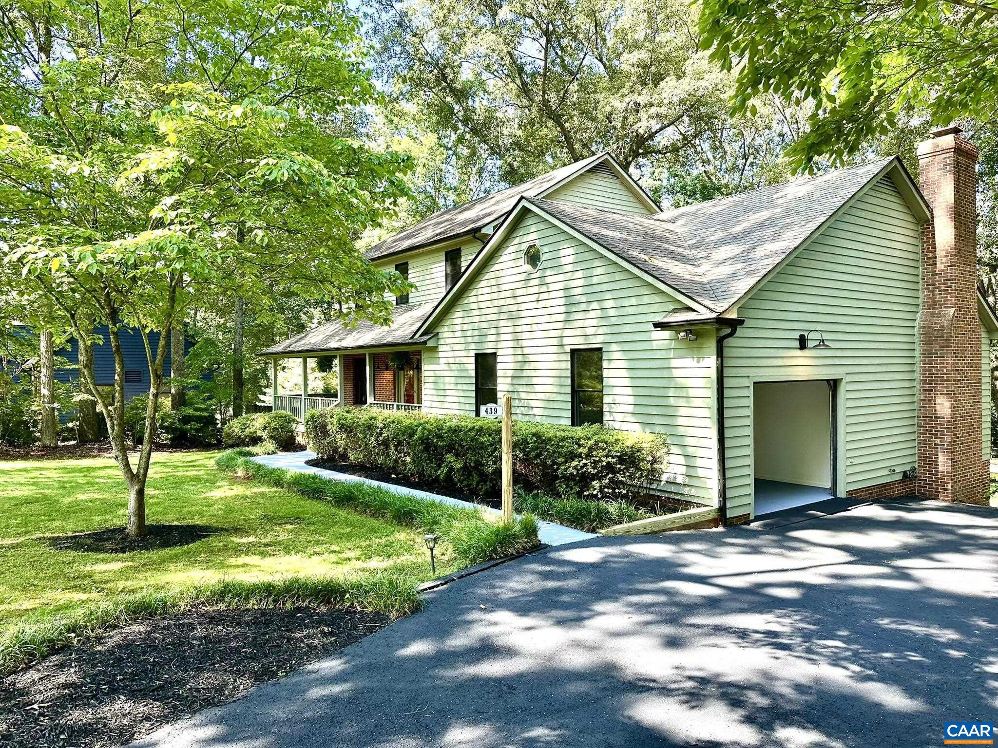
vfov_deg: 56.8
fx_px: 692
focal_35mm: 24
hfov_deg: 71.6
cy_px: 374
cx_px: 499
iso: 80
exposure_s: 1/297
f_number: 1.78
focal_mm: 6.86
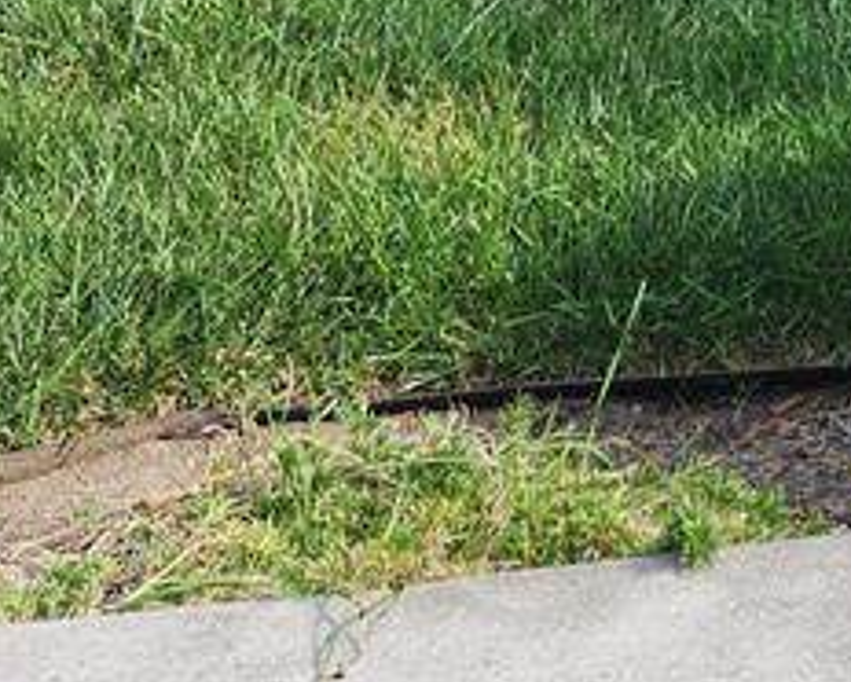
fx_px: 2496
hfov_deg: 17.0
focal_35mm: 99
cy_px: -546
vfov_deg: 13.9
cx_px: 1376
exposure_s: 1/257
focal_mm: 6.4
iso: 12
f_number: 1.8
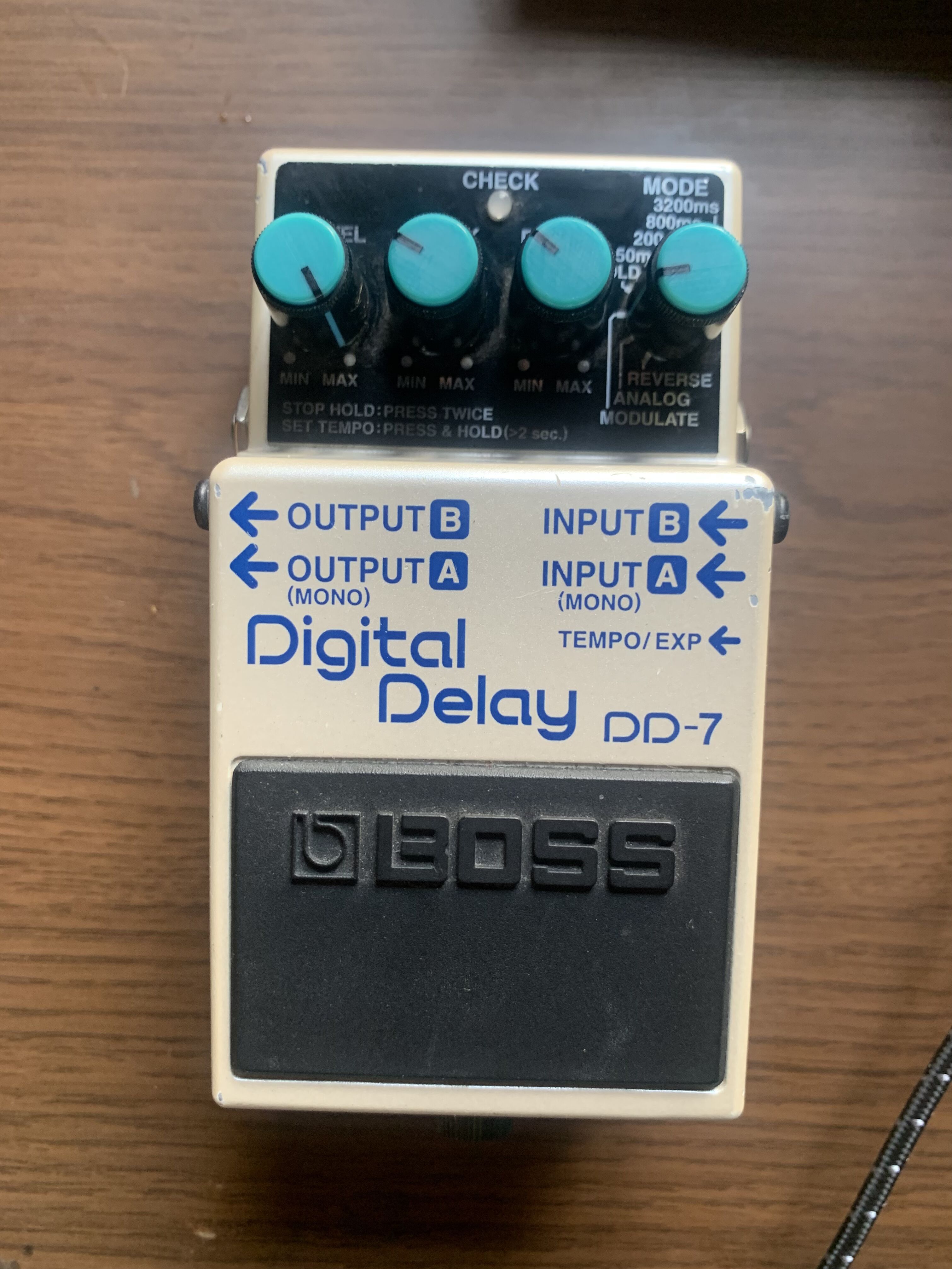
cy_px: 634
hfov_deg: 53.1
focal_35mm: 26
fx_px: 953
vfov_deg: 67.3
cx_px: 476
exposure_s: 1/60
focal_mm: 4.25
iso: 125
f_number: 1.8
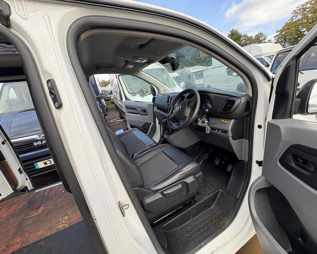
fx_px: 141
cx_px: 169
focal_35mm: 15
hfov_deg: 96.7
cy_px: 129
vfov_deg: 84.0
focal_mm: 2.22
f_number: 2.2
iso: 64
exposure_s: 1/158
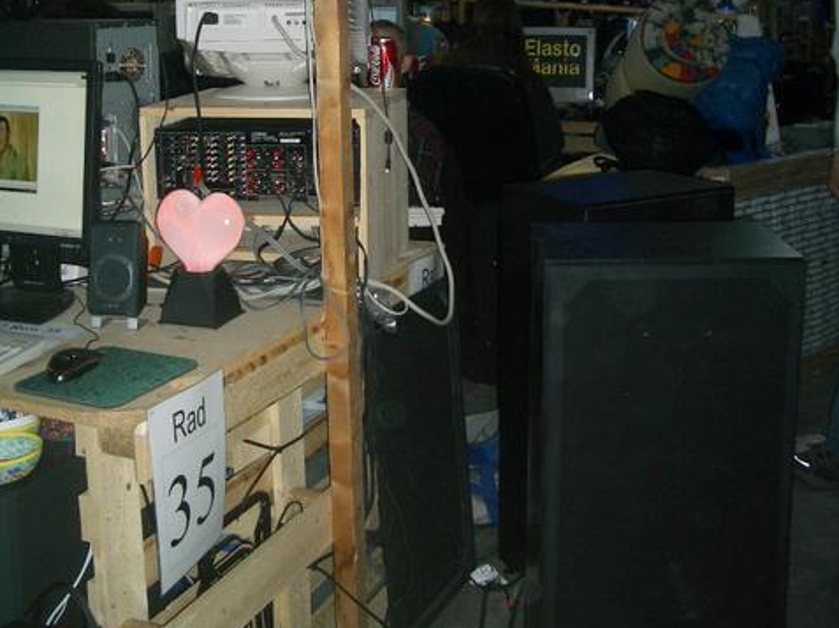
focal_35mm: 47
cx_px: 419
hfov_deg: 40.5
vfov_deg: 29.8
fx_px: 1138
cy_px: 88
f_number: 2.6
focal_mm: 5.8
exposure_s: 1/60
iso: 100
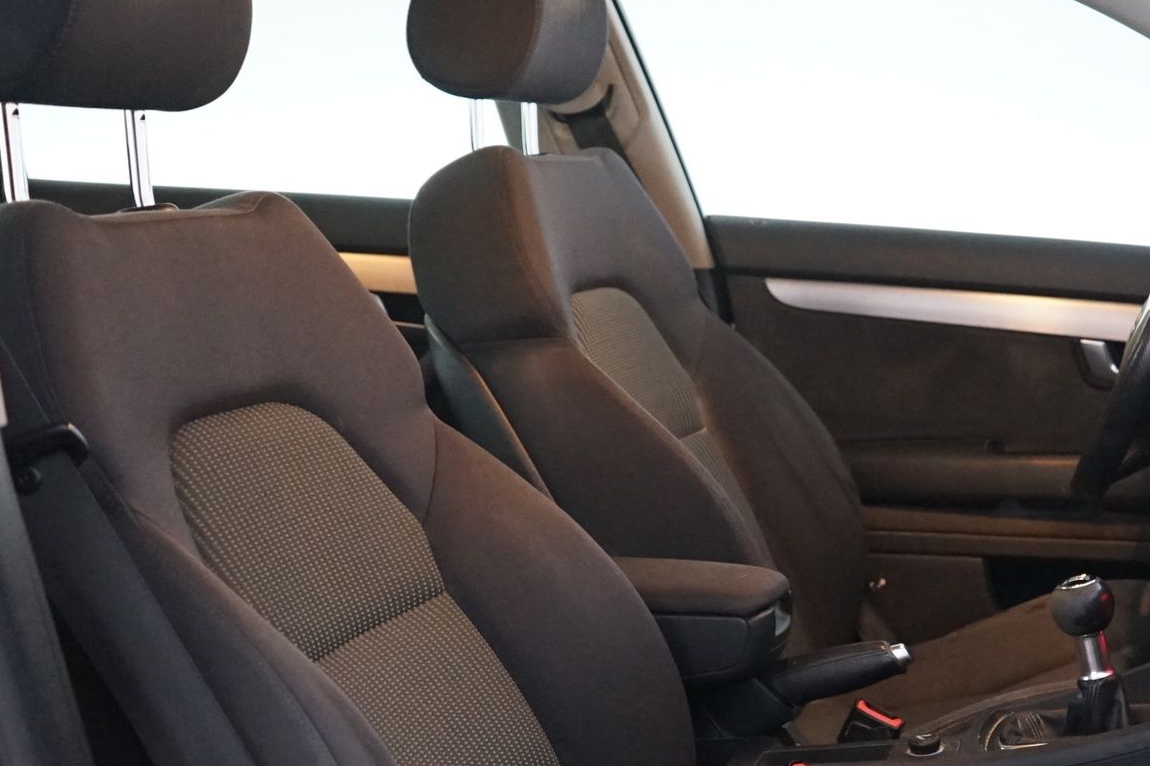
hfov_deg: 31.7
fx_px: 1948
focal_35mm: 61
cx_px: 976
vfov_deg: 21.9
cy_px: 634
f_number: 4
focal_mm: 28
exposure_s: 1/13
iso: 4000
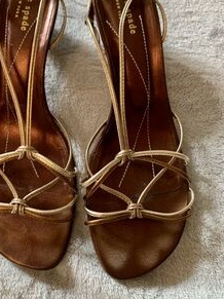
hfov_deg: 41.5
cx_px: 84
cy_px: 117
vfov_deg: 53.5
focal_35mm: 34
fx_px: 294
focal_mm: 4.25
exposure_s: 1/60
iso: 250
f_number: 1.8
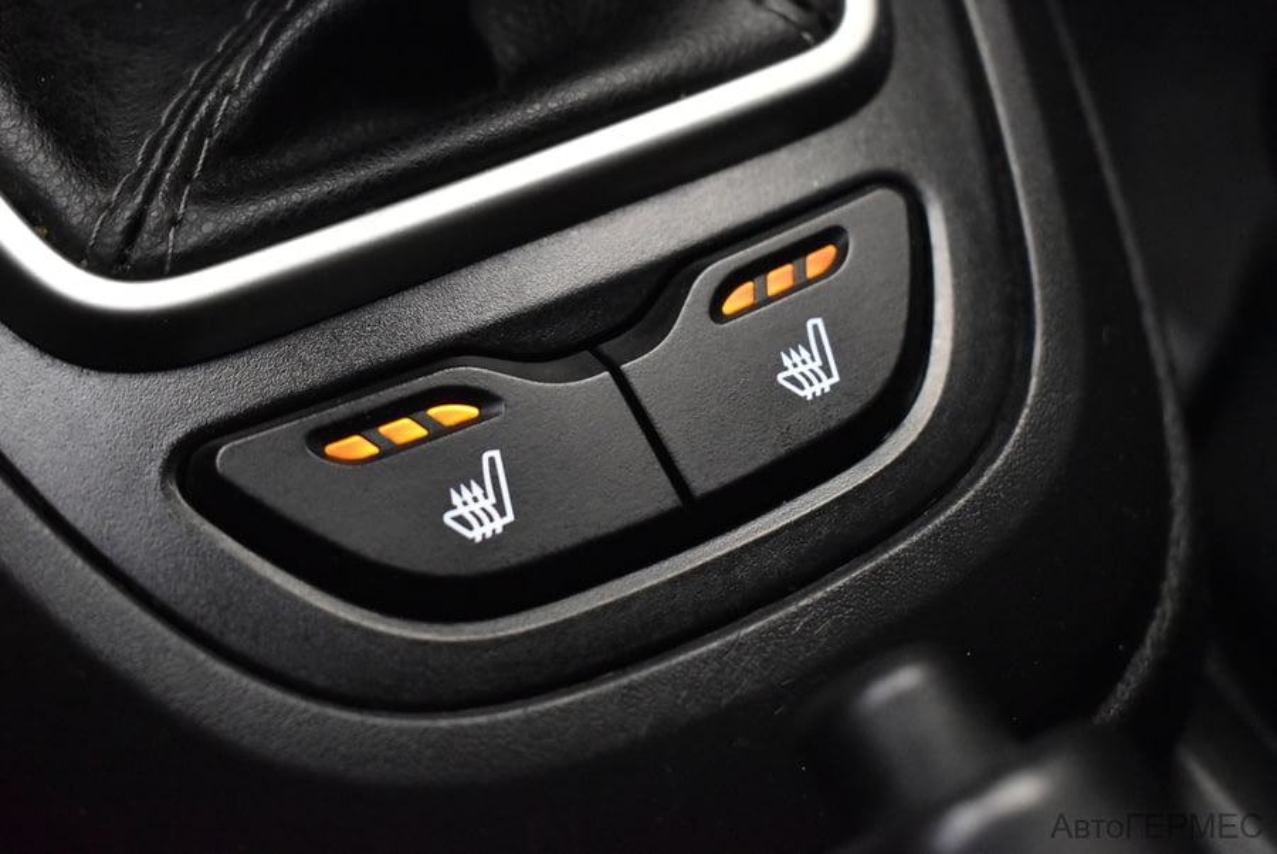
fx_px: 2024
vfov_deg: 23.8
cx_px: 638
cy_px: 427
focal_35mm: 57
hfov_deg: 35.0
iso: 6400
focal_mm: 38
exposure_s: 1/60
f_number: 4.8
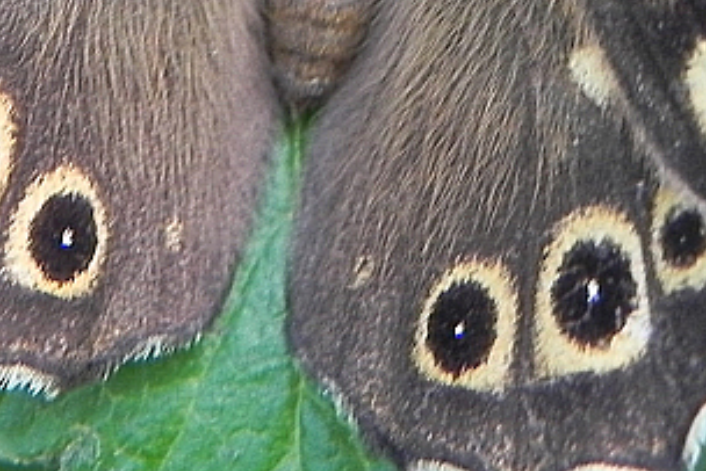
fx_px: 4532
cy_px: -195
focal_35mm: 231
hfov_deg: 8.9
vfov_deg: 5.9
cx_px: 204
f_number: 3.5
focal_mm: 11.8
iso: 160
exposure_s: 1/33
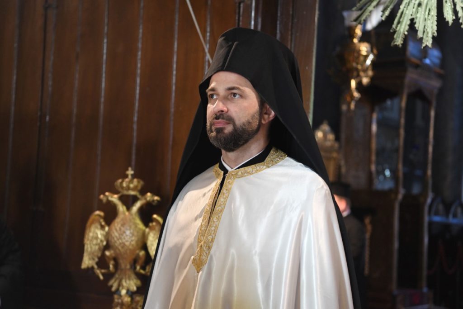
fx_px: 900
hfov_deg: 28.8
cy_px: 154
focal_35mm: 70
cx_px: 232
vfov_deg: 19.5
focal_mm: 70
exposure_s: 1/80
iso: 3200
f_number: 4
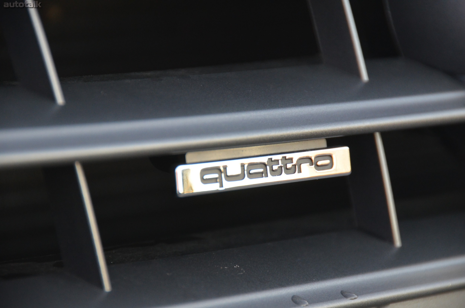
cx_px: 232
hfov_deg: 6.9
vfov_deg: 4.6
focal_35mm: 300
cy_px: 154
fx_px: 3867
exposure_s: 1/20
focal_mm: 200
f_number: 5.6
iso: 1600
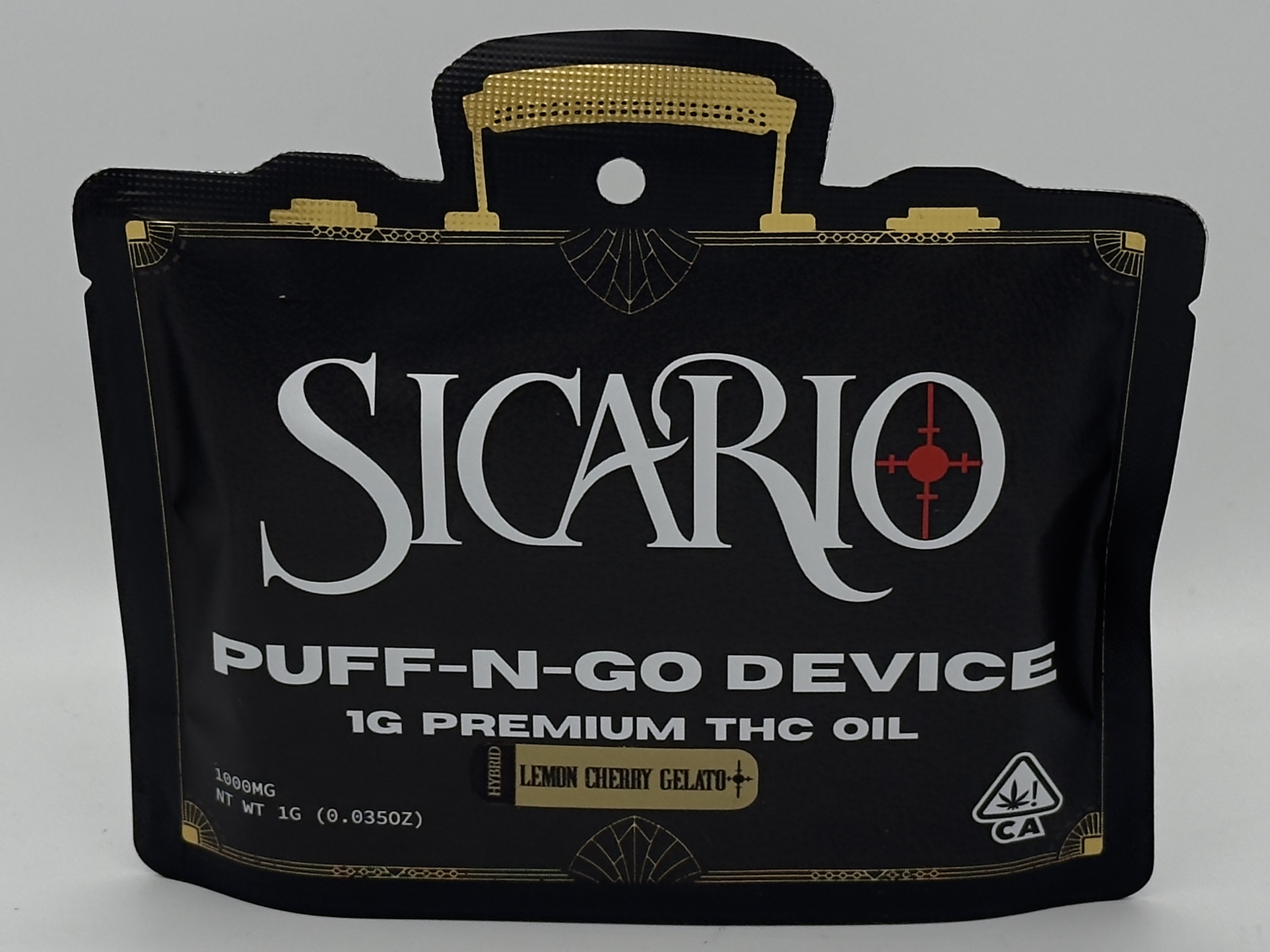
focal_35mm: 48
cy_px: 476
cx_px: 635
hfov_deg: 39.7
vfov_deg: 30.3
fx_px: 1761
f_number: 1.78
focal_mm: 6.76
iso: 64
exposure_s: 1/2959
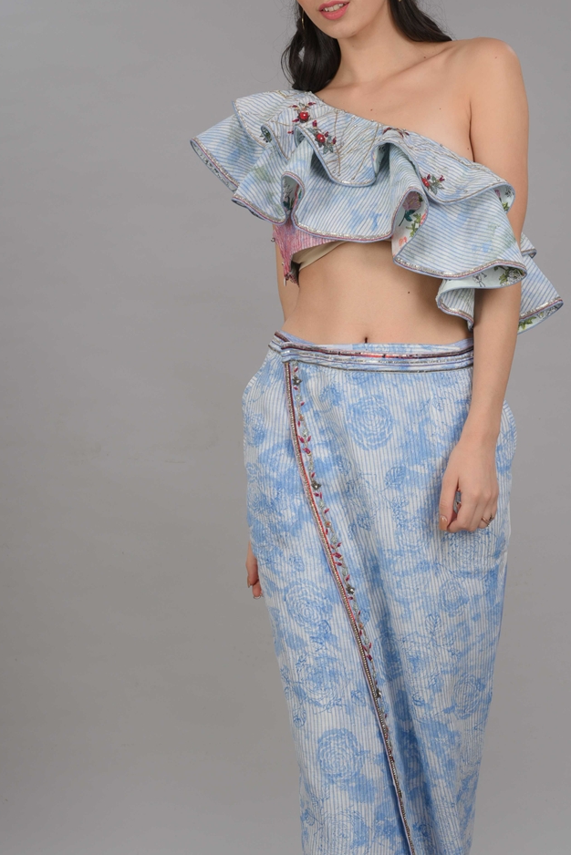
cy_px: 458
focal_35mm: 99
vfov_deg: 20.6
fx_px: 2353
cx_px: 313
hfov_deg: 13.8
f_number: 11
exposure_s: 1/160
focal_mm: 62
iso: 100
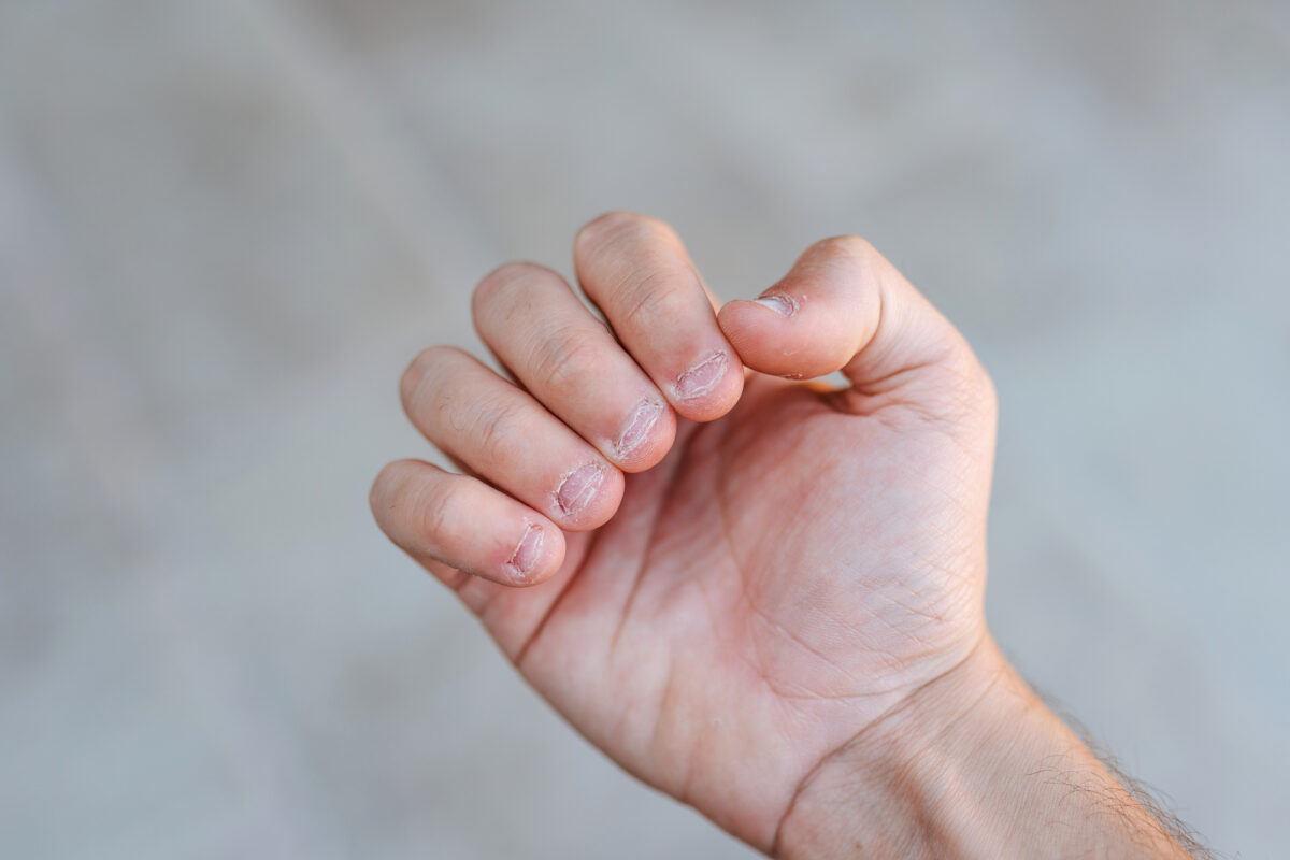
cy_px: 430
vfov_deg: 37.9
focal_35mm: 35
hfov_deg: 54.4
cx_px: 645
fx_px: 1254
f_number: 2
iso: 125
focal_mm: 35
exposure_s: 1/320
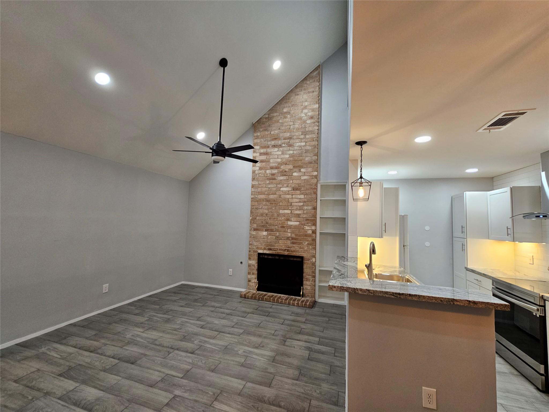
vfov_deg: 89.9
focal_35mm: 13
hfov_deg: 106.2
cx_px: 274
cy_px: 206
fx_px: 206
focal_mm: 2.2
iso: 160
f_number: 2.2
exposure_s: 1/60
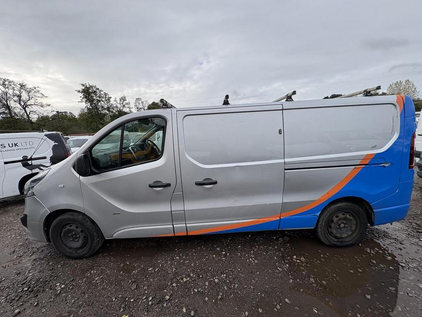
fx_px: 171
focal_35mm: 14
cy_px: 158
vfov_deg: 85.7
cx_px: 211
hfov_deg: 102.1
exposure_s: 1/741
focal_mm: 2.22
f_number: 2.2
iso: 40
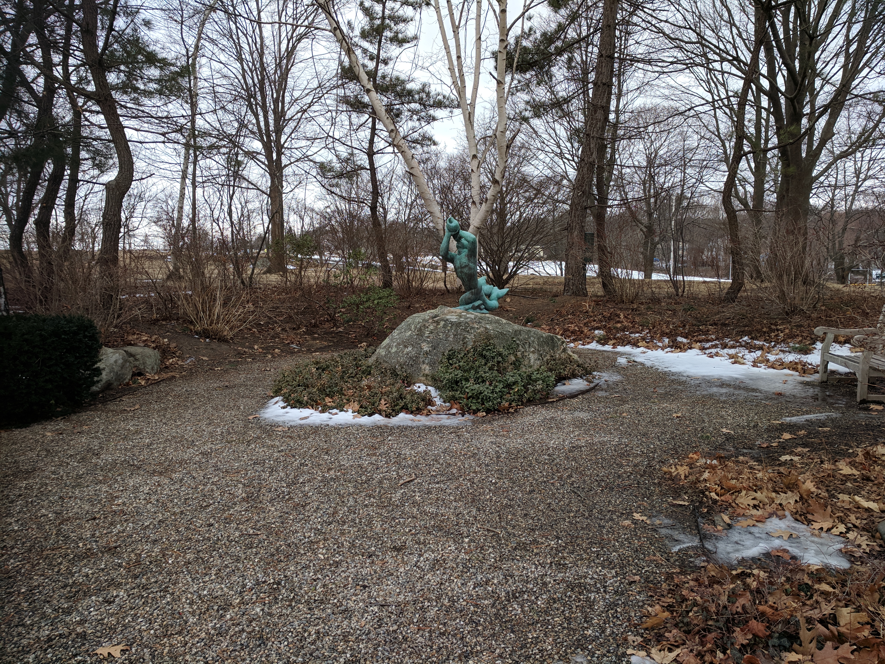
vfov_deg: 53.1
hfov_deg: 67.3
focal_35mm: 26
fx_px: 665
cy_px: 332
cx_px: 442
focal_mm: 4.67
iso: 71
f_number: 2
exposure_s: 1/120
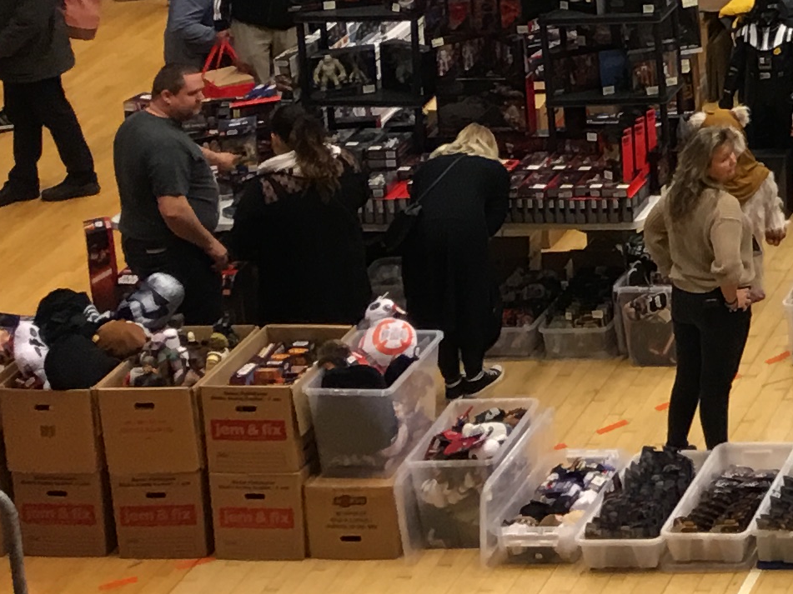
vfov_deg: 11.4
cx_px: 1656
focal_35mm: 123
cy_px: -395
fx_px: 2817
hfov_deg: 13.4
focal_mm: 4.15
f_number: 2.2
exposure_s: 1/17
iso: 40
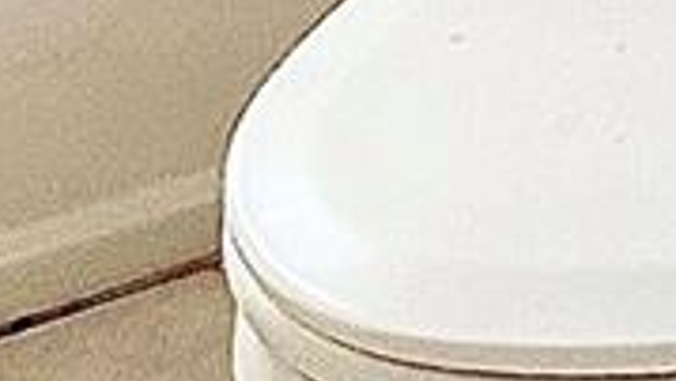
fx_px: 4018
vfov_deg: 4.5
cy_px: -1667
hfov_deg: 9.6
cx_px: 570
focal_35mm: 224
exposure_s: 1/60
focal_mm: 6.86
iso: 160
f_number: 1.78
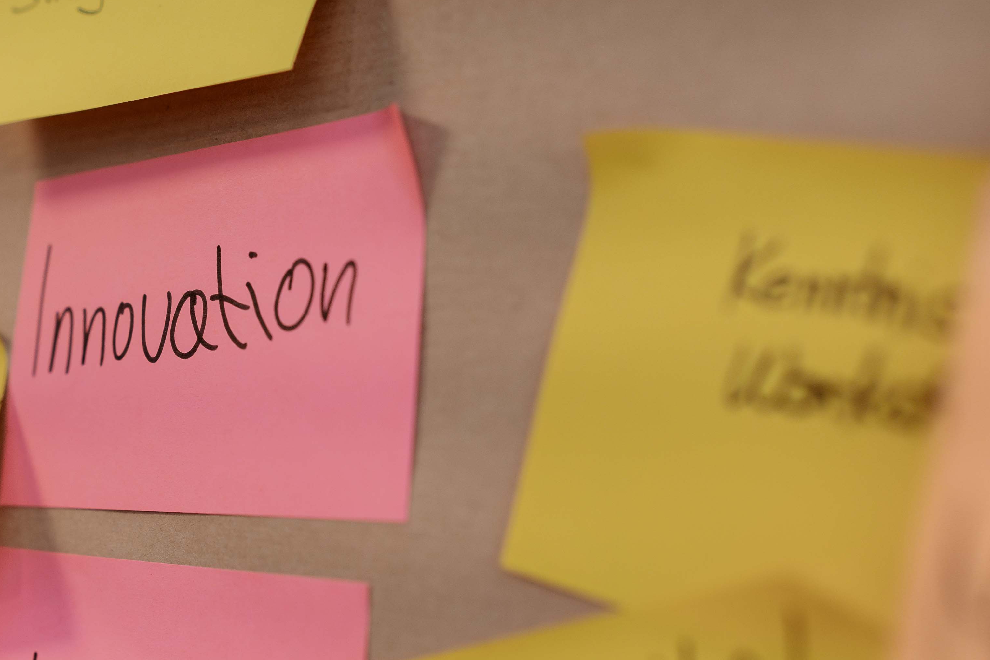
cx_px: 42
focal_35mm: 69
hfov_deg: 27.8
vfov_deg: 19.7
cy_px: 288
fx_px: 1897
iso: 1000
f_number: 2.5
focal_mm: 35
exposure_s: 1/250
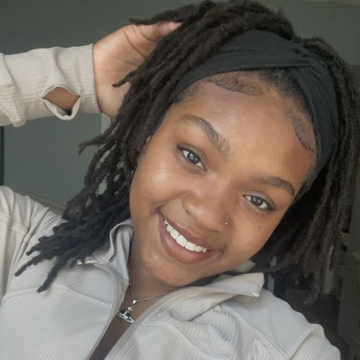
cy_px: 236
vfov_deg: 45.4
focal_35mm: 36
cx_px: 179
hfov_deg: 46.0
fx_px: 424
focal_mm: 2.71
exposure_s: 1/60
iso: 320
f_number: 2.2
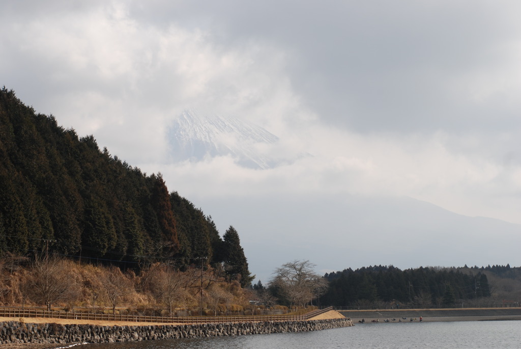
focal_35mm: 75
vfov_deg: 18.2
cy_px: 174
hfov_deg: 27.0
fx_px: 1086
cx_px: 260
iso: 100
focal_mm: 50
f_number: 9
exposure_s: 1/320
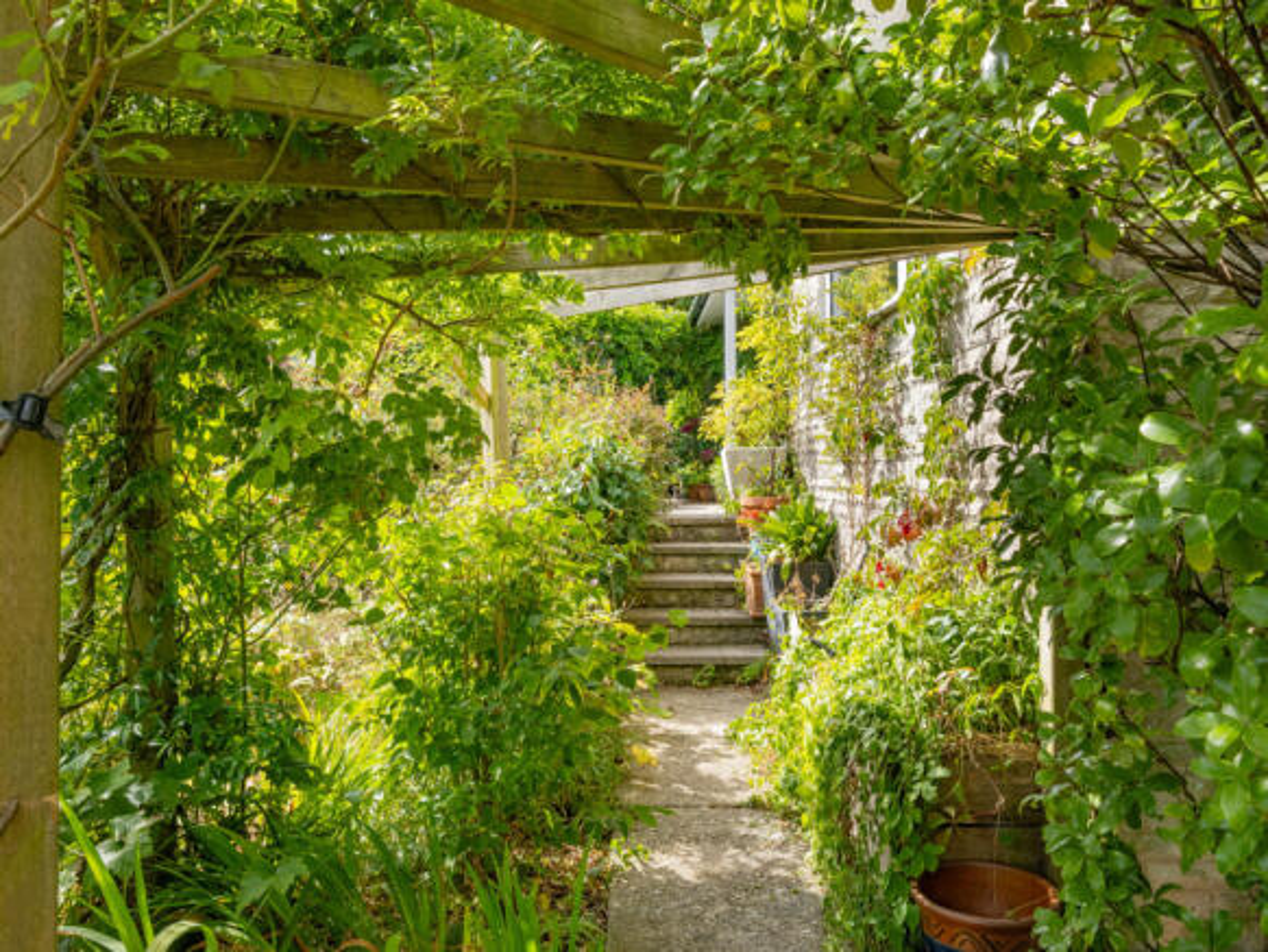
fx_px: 1063
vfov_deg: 48.3
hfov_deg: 61.6
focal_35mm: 29
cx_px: 634
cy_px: 476
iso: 200
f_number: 8
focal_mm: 14
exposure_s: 1/400
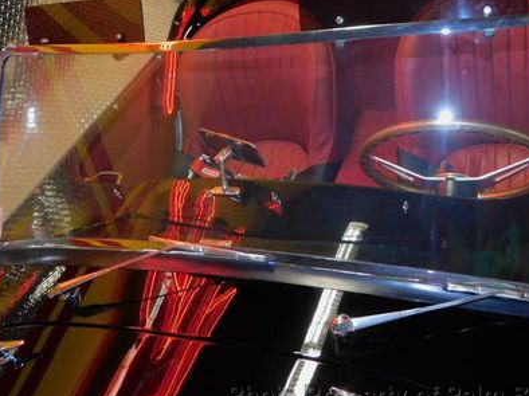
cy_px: 101
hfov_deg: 47.1
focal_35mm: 39
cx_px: 354
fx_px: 596
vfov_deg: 36.0
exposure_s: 1/30
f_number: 3
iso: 200
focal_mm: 4.1
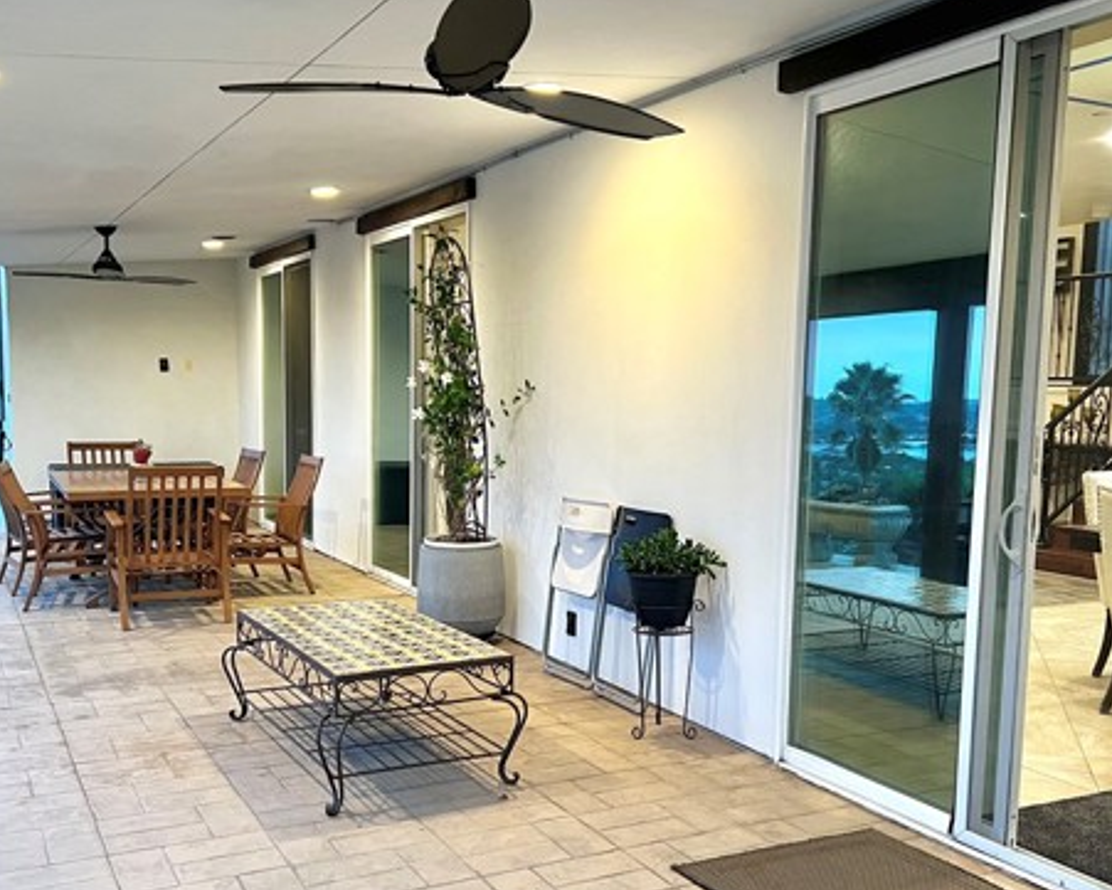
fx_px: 1185
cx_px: 567
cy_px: 518
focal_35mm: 36
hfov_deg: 50.3
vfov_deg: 41.0
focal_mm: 5.7
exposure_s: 1/60
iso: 200
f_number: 1.5
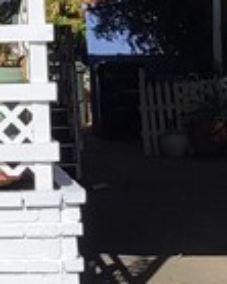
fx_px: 1572
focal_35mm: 187
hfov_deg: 8.1
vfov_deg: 10.1
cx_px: -133
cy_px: -78
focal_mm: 5.4
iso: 40
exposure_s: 1/4493
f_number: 1.8
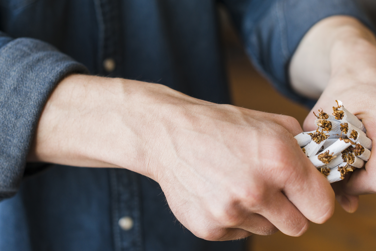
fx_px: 689
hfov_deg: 30.5
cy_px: 110
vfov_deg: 20.6
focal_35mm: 66
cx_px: 209
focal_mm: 50
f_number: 3.5
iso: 400
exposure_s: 1/160
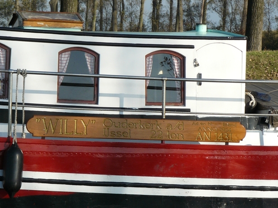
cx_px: 163
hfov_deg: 8.7
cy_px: 114
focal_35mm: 228
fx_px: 1831
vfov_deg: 6.5
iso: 100
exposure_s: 1/320
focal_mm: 31.6
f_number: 5.6
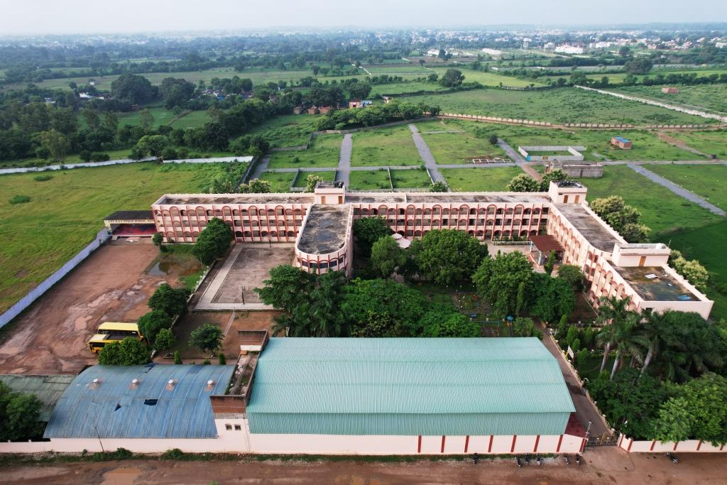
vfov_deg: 57.2
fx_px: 444
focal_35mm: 22
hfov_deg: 78.6
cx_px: 364
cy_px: 242
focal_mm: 8.38
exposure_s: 1/1000
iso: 120
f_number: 2.8
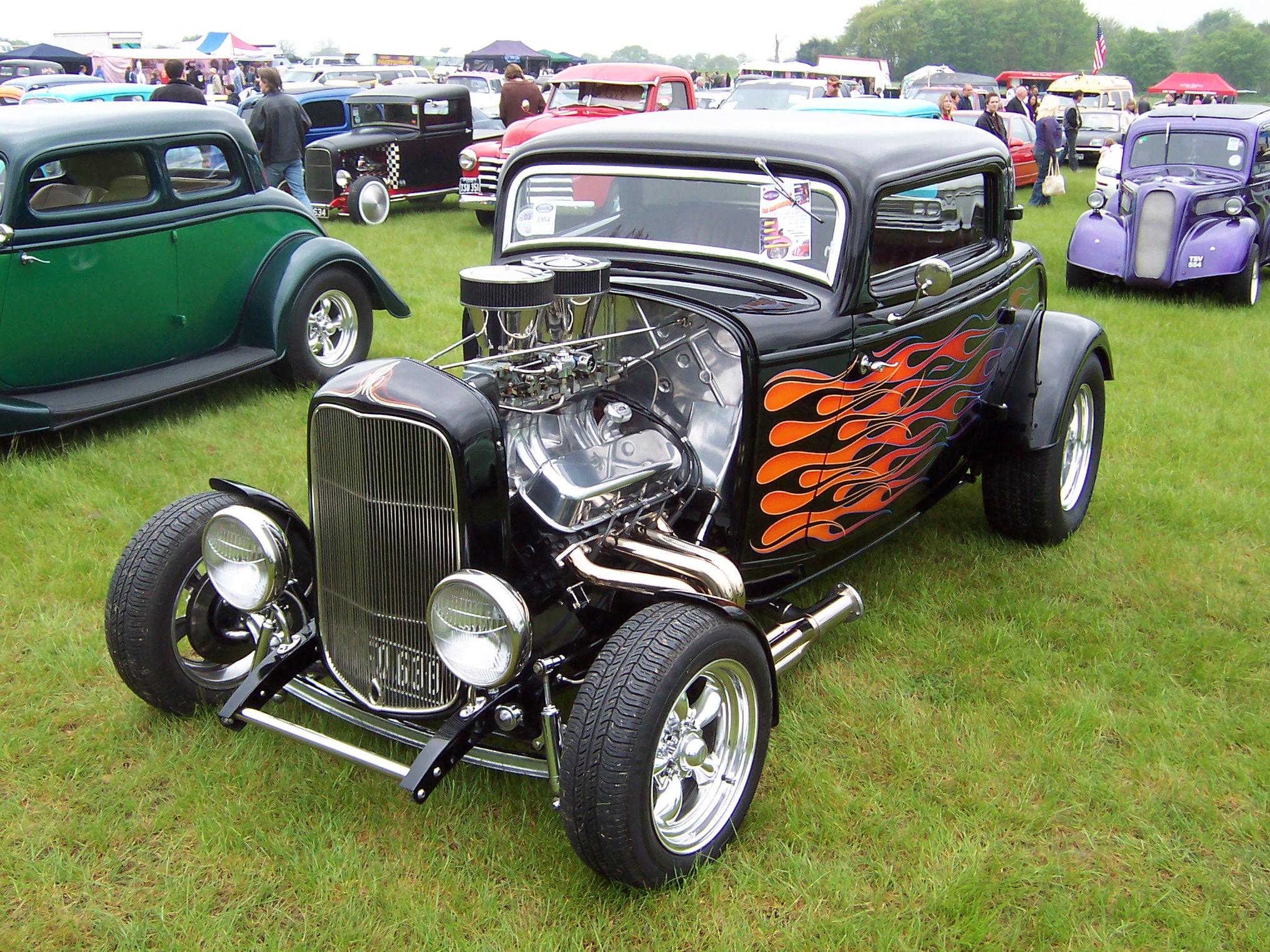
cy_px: 476
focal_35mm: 36
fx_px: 1321
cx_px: 635
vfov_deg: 39.7
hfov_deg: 51.4
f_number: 3.4
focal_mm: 5.6
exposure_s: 1/250
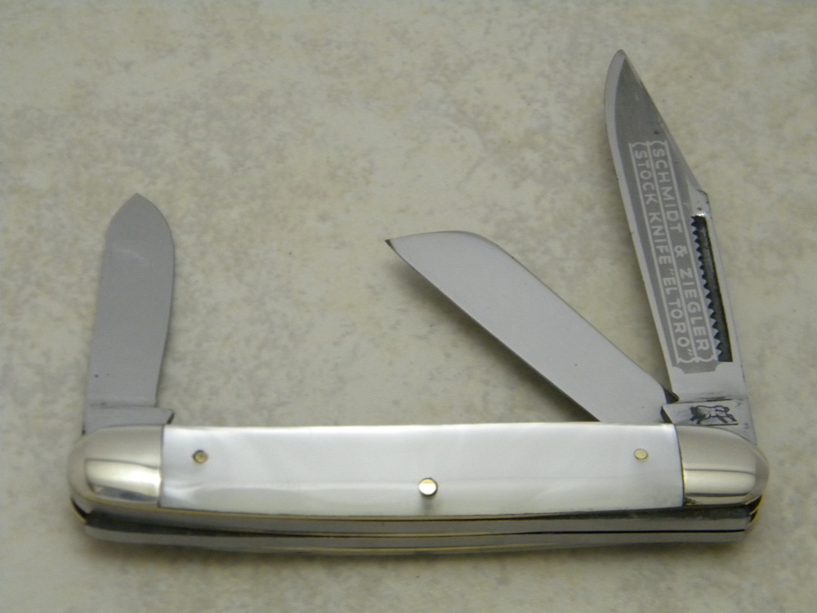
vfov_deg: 17.8
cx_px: 408
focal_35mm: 83
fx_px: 1959
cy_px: 306
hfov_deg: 23.6
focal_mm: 15.1
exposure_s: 1/47.4
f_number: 4.5
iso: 400
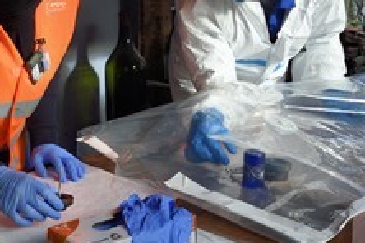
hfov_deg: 36.9
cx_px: 109
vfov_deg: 25.4
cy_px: 85
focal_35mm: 53
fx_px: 537
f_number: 10
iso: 800
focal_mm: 28
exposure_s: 1/160
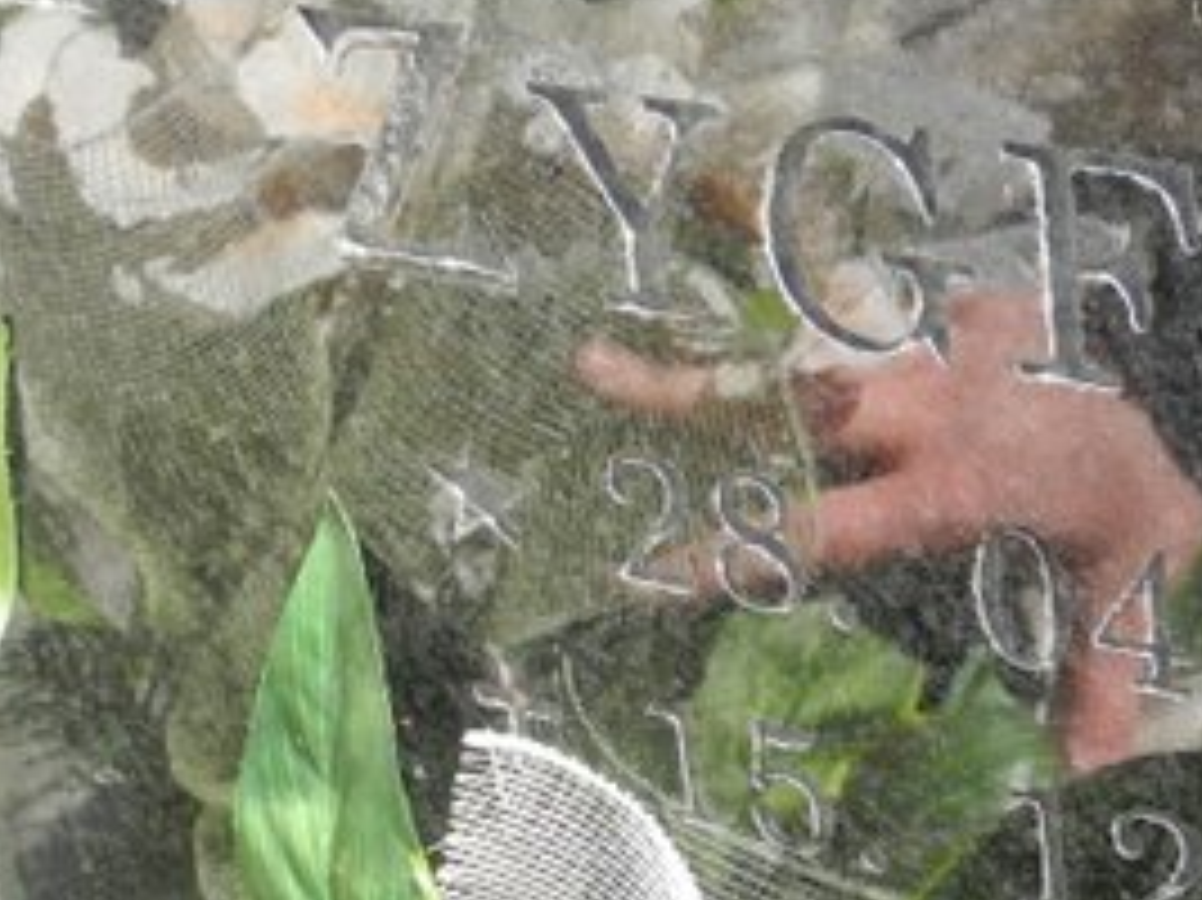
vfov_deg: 17.4
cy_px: 166
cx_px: 1324
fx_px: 2915
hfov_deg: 22.0
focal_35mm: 84
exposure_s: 1/250
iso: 100
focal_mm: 6
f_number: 2.8
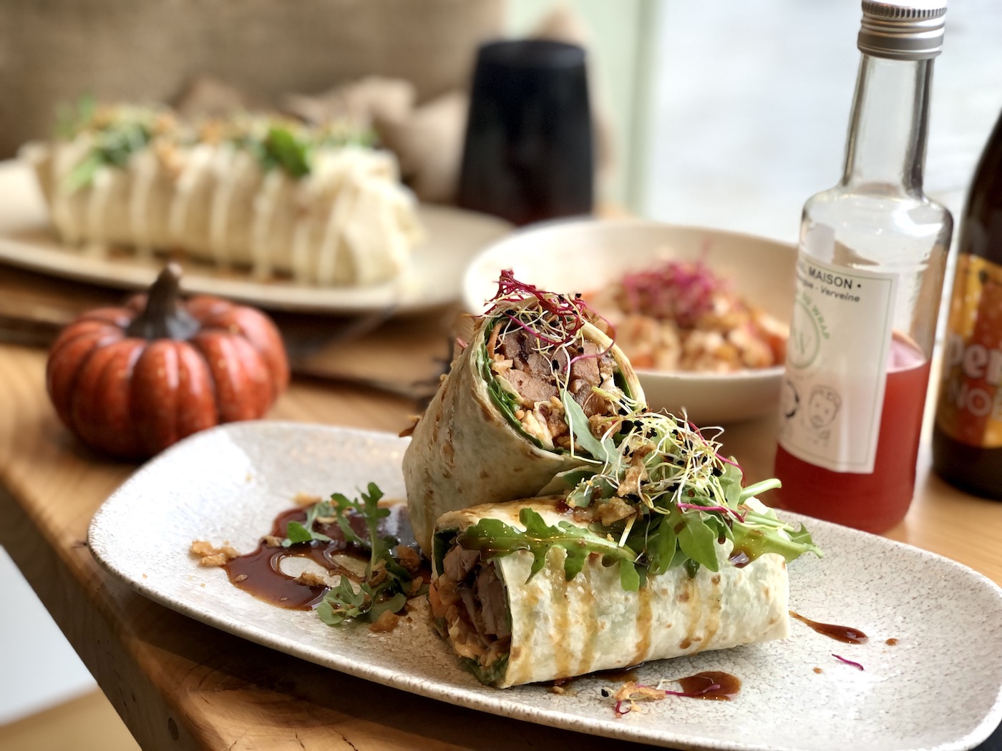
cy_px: 376
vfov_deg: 25.7
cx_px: 501
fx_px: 1650
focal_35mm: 57
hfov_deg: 33.8
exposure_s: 1/50
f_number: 2.8
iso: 25
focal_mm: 6.6
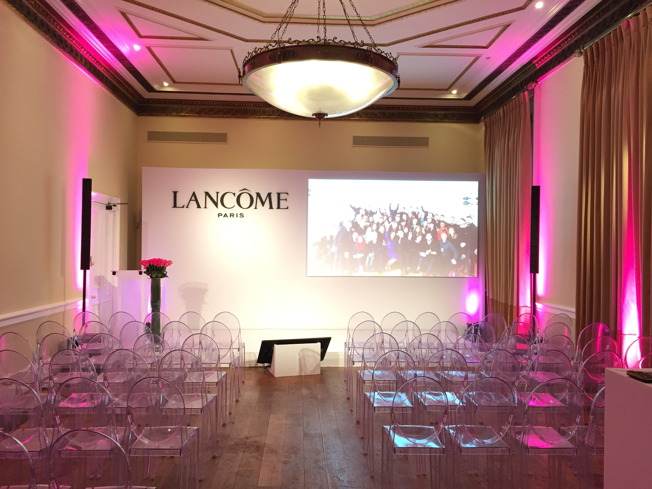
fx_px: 546
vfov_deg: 48.2
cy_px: 244
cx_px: 326
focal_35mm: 29
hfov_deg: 61.7
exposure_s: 1/33
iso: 160
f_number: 2.2
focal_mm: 4.15
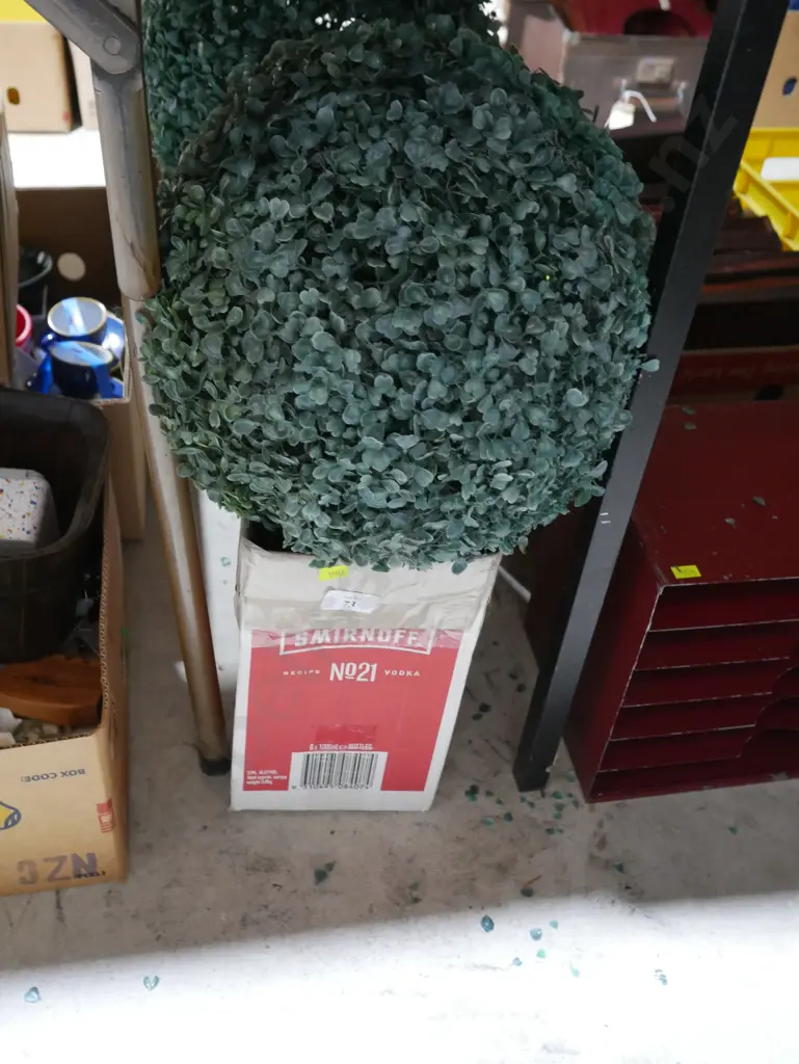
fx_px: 1046
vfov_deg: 53.9
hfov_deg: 41.8
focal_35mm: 34
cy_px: 532
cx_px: 400
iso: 2500
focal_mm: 17
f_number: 4.5
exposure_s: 1/60
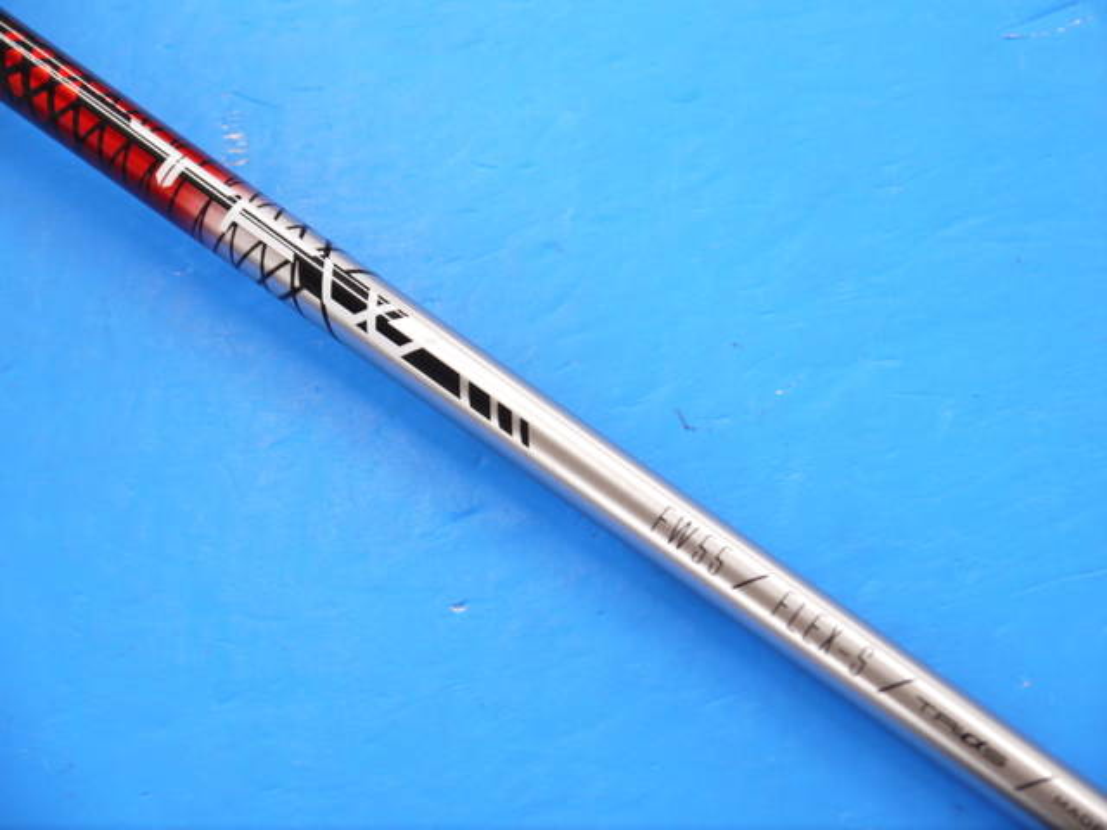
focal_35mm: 84
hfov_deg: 23.3
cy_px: 415
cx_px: 554
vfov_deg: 17.6
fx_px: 2686
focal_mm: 42
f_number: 5.6
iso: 640
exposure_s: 1/80
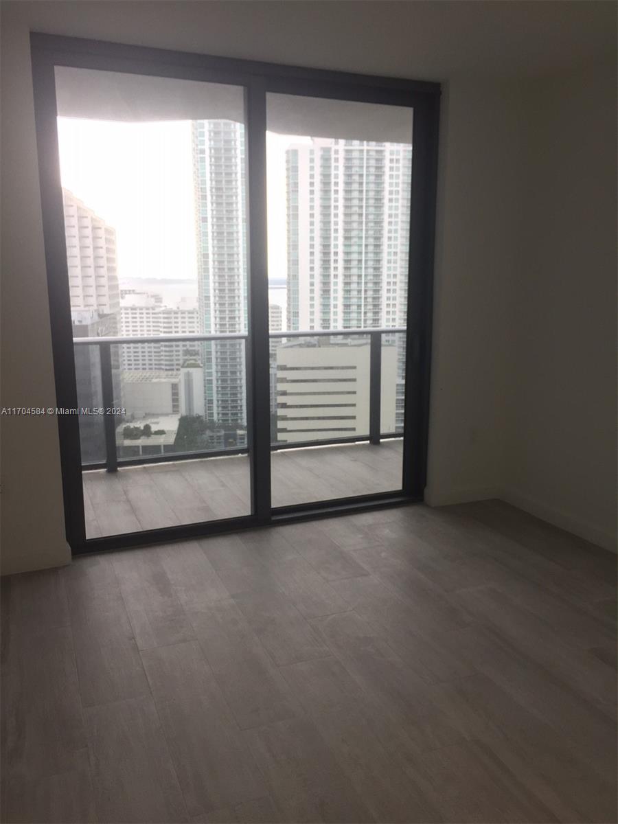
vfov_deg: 61.7
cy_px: 412
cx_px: 309
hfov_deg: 48.2
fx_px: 690
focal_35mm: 29
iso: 32
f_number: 2.2
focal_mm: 4.15
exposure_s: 1/30
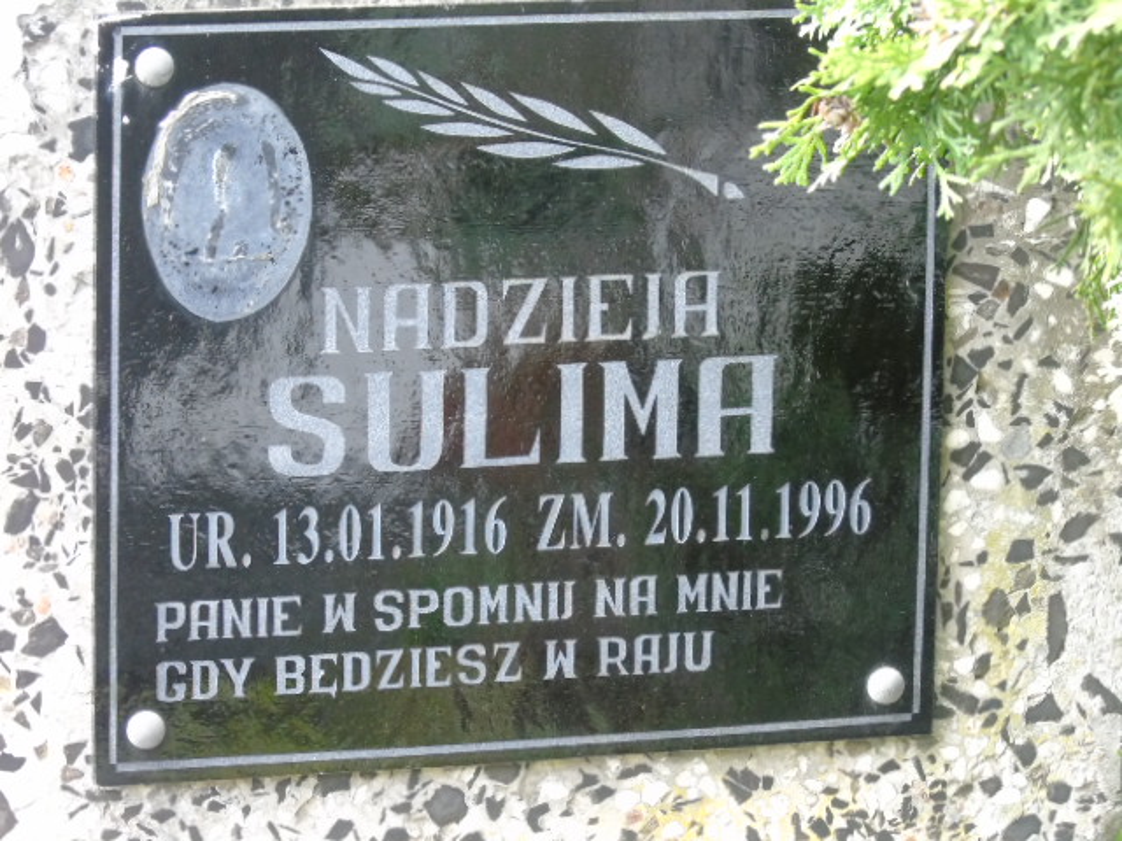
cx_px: 561
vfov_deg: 7.0
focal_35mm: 212
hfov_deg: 9.3
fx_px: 6872
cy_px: 420
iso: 640
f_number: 4.7
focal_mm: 38
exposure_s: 1/60
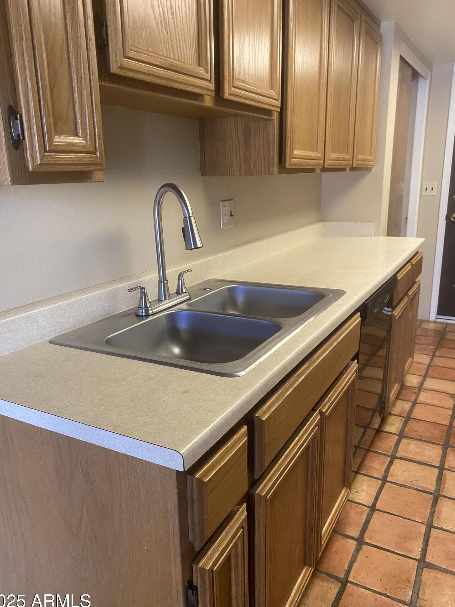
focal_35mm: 27
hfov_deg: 51.3
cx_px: 221
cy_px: 315
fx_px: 473
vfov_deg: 65.3
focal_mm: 4.25
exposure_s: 1/60
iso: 250
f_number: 1.8
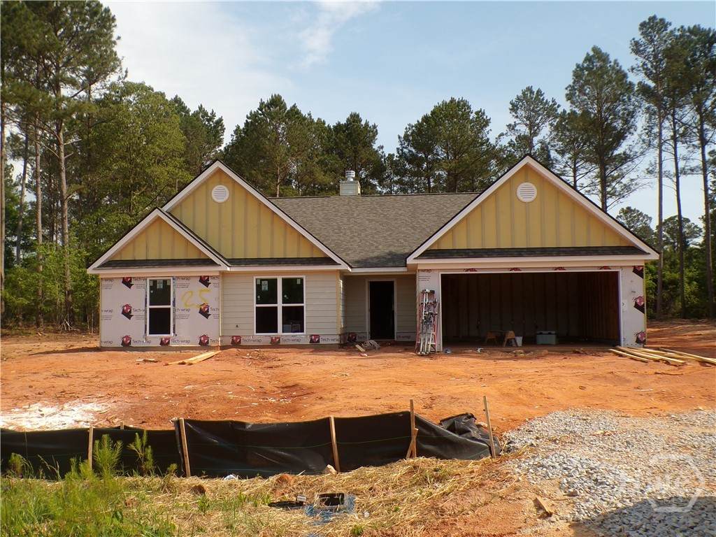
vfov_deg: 44.2
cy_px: 268
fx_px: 662
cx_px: 358
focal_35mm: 32
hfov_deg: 56.8
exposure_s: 1/550
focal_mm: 5.8
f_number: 4.8
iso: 100
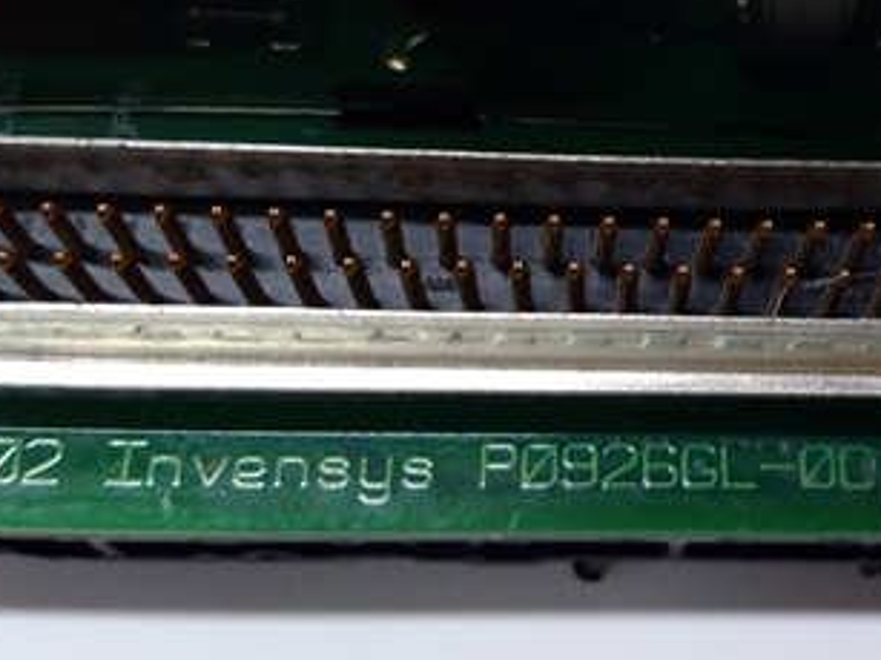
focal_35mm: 44
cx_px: 674
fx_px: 1119
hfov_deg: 41.5
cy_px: 308
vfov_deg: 32.8
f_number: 2
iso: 362
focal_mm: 3.79
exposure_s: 1/33
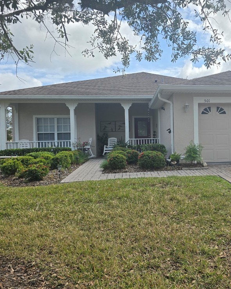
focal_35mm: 31
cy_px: 141
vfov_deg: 57.2
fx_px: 265
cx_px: 169
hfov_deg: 45.7
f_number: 1.7
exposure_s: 1/742
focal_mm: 6.3
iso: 12
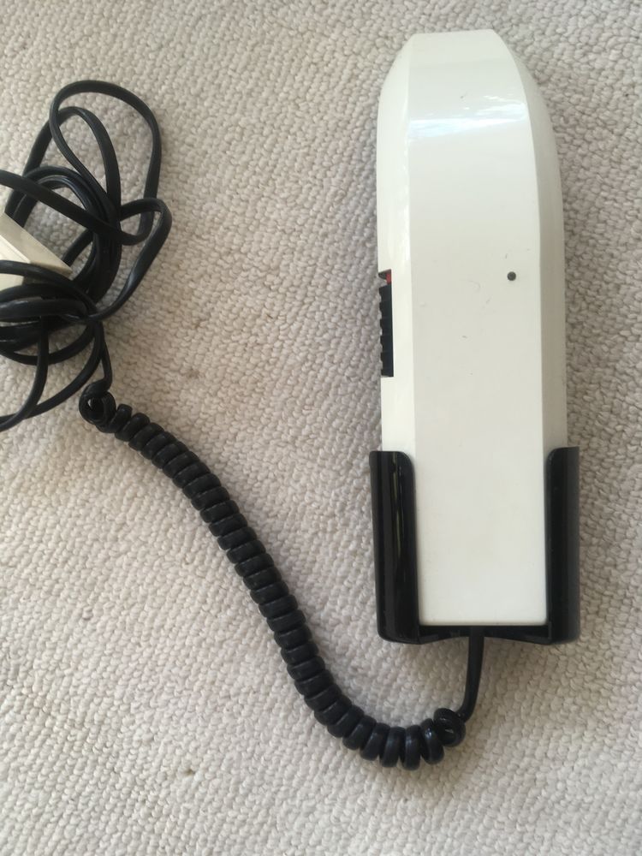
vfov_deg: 61.7
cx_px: 321
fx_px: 717
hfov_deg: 48.2
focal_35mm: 29
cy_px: 428
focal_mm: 4.15
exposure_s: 1/50
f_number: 2.2
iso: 32
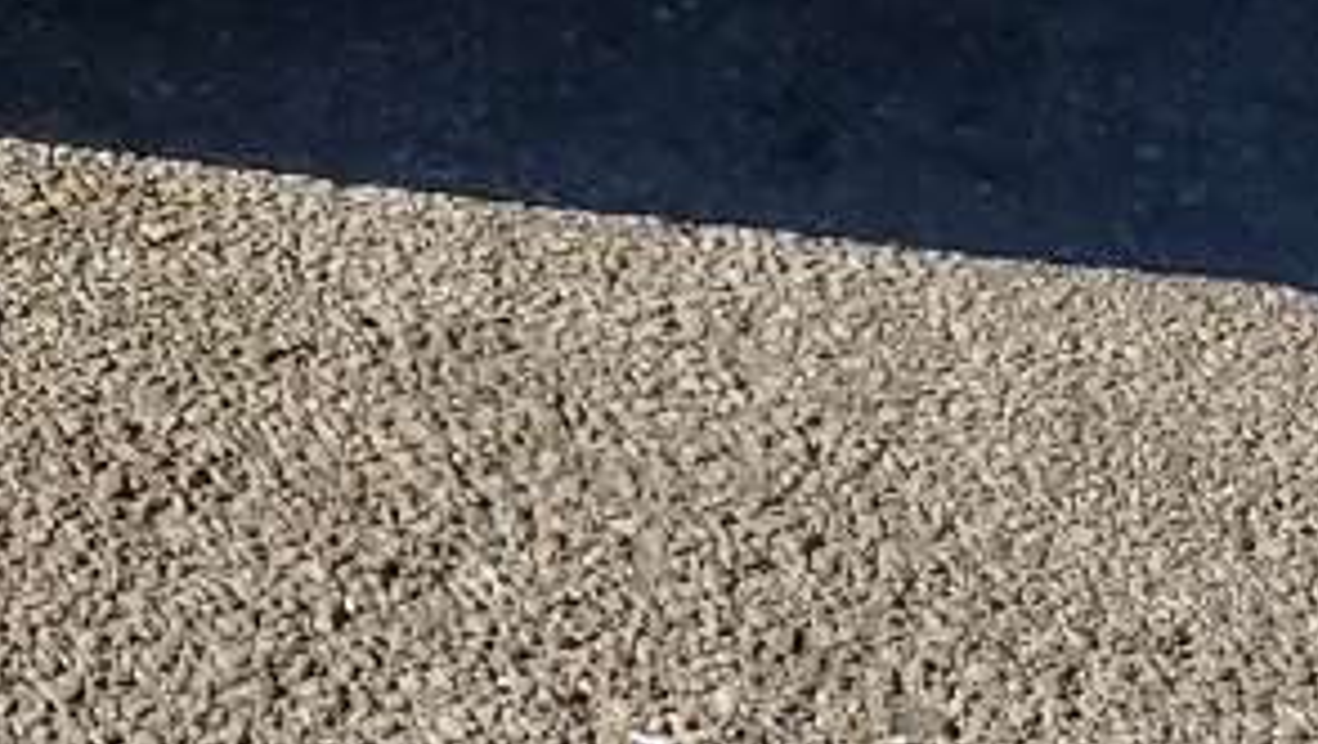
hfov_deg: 12.2
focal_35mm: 154
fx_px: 5387
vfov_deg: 7.0
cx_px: -1376
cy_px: -1546
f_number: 1.5
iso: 50
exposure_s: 1/2000
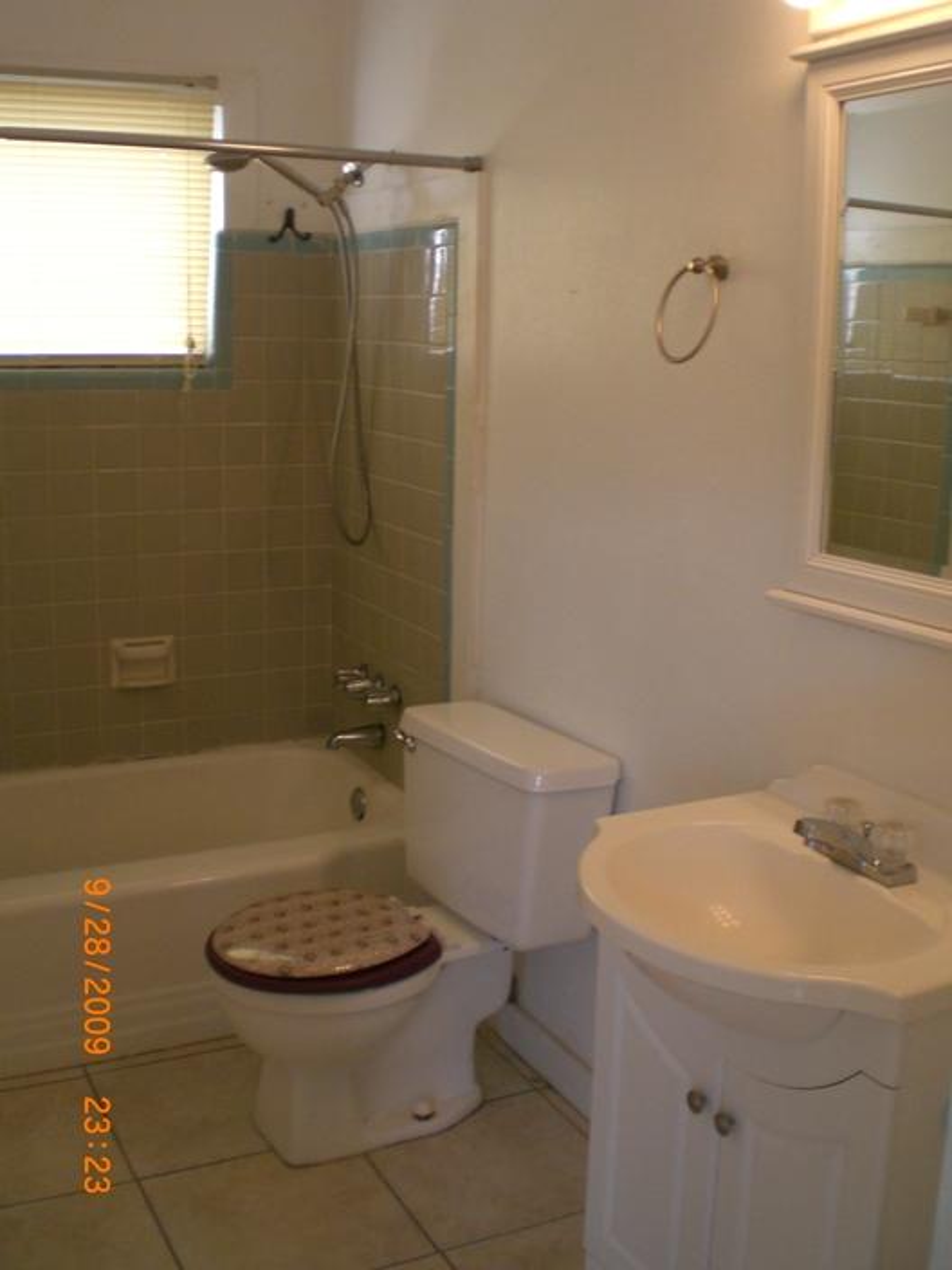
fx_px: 1393
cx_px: 476
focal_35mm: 38
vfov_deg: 49.0
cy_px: 635
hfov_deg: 37.7
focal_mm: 6.3
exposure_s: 1/100
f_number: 3.1
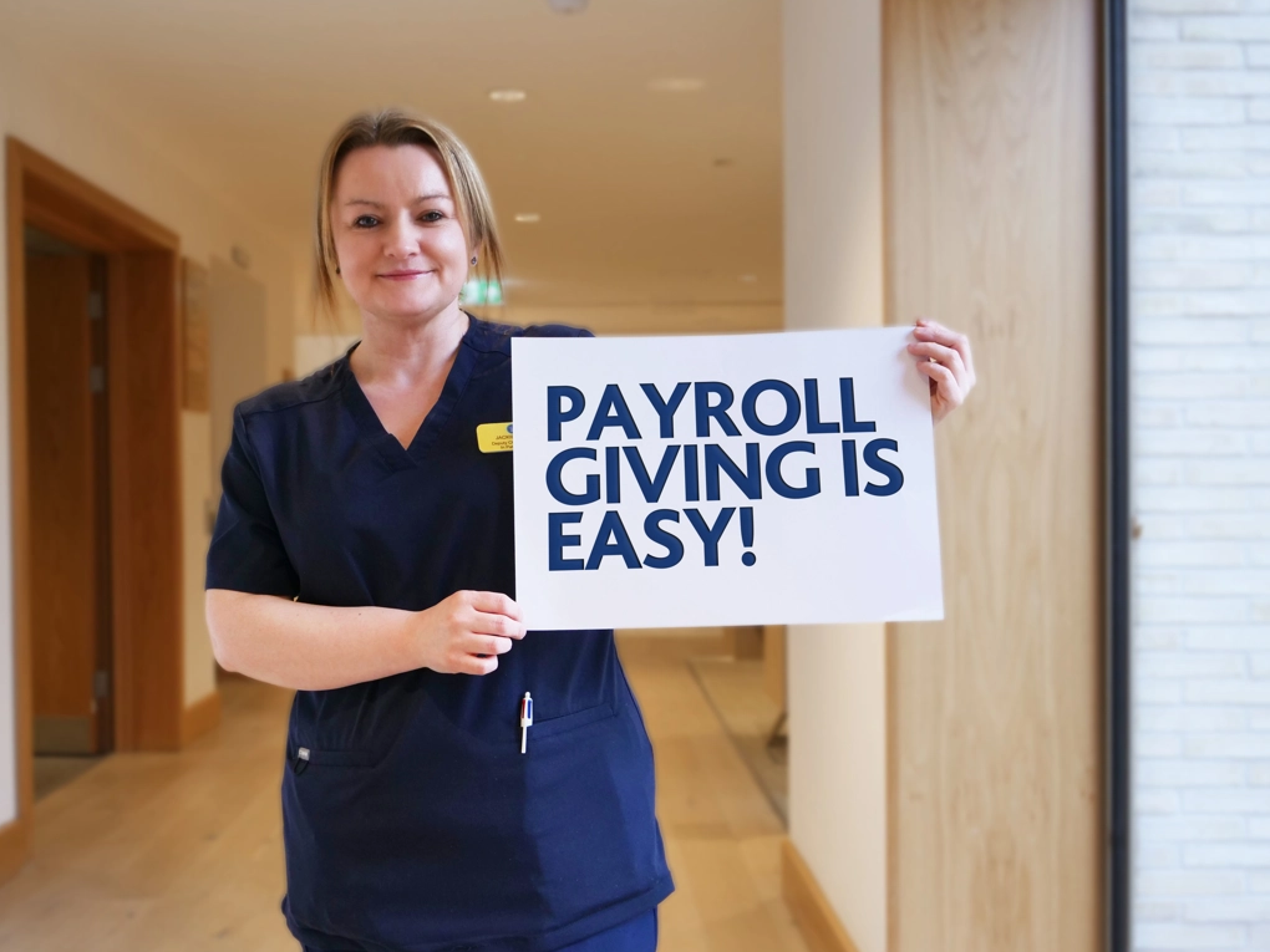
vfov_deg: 36.0
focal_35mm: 40
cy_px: 493
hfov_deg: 46.7
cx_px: 568
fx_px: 1468
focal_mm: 17
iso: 400
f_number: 3.1
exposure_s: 1/100
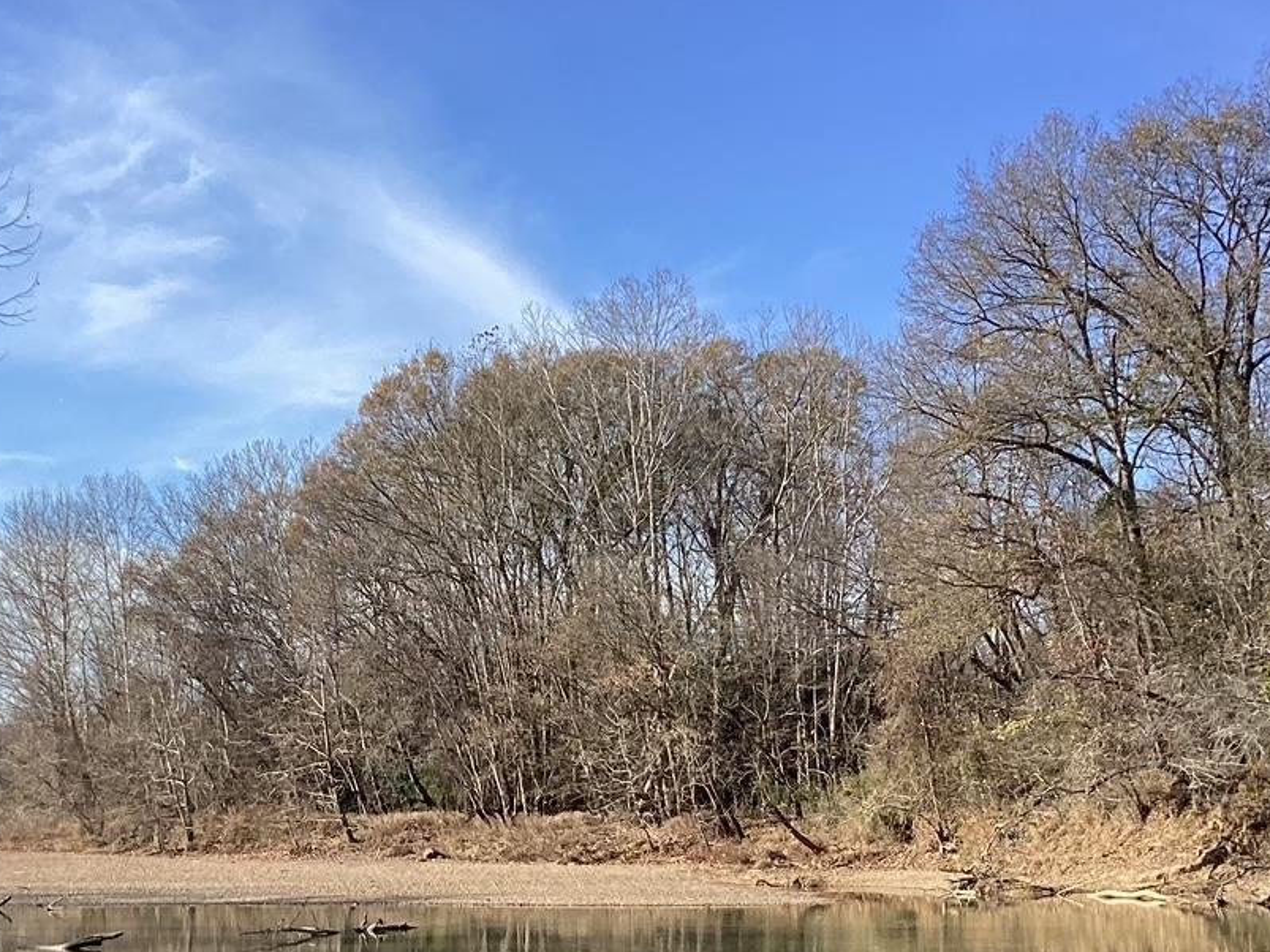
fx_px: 2311
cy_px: 683
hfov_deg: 30.5
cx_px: 406
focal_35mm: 63
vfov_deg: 23.1
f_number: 2.4
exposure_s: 1/947
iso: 25
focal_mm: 3.3
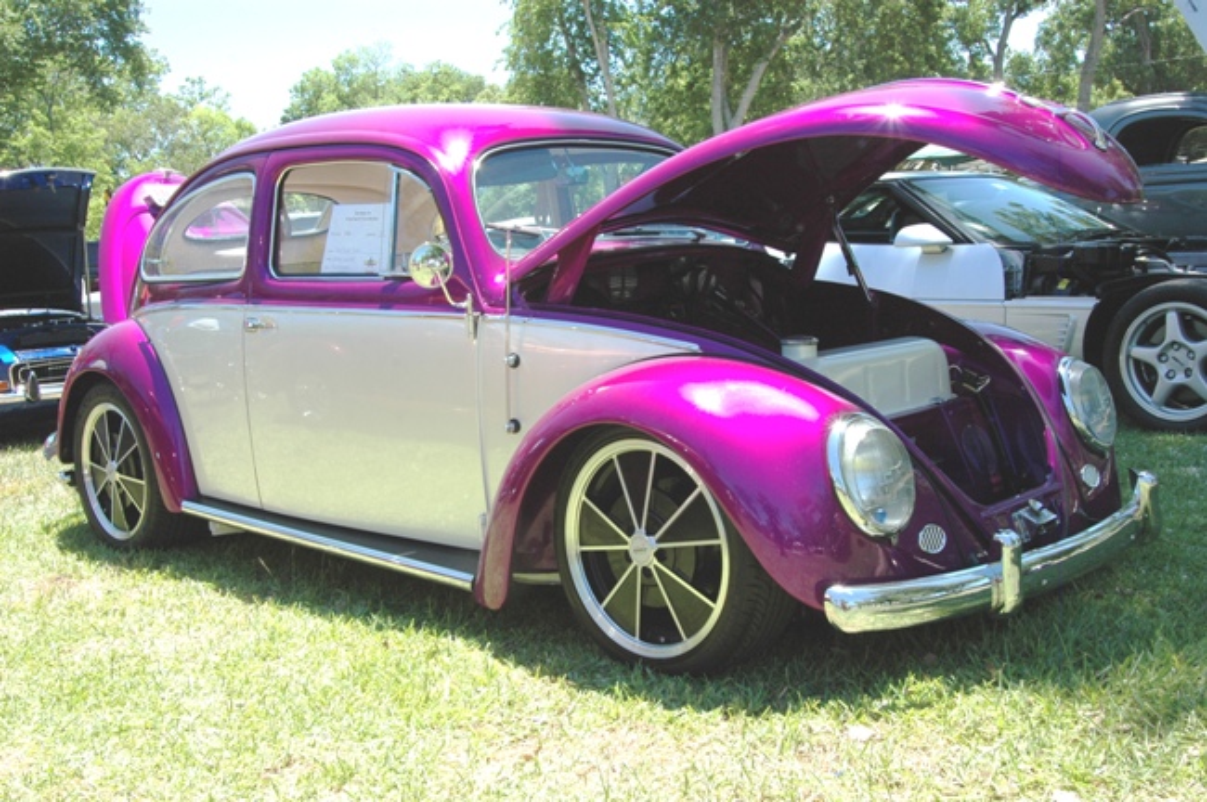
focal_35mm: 36
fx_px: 1206
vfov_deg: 36.8
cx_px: 604
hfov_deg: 53.2
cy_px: 401
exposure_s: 1/100
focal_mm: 24
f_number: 11
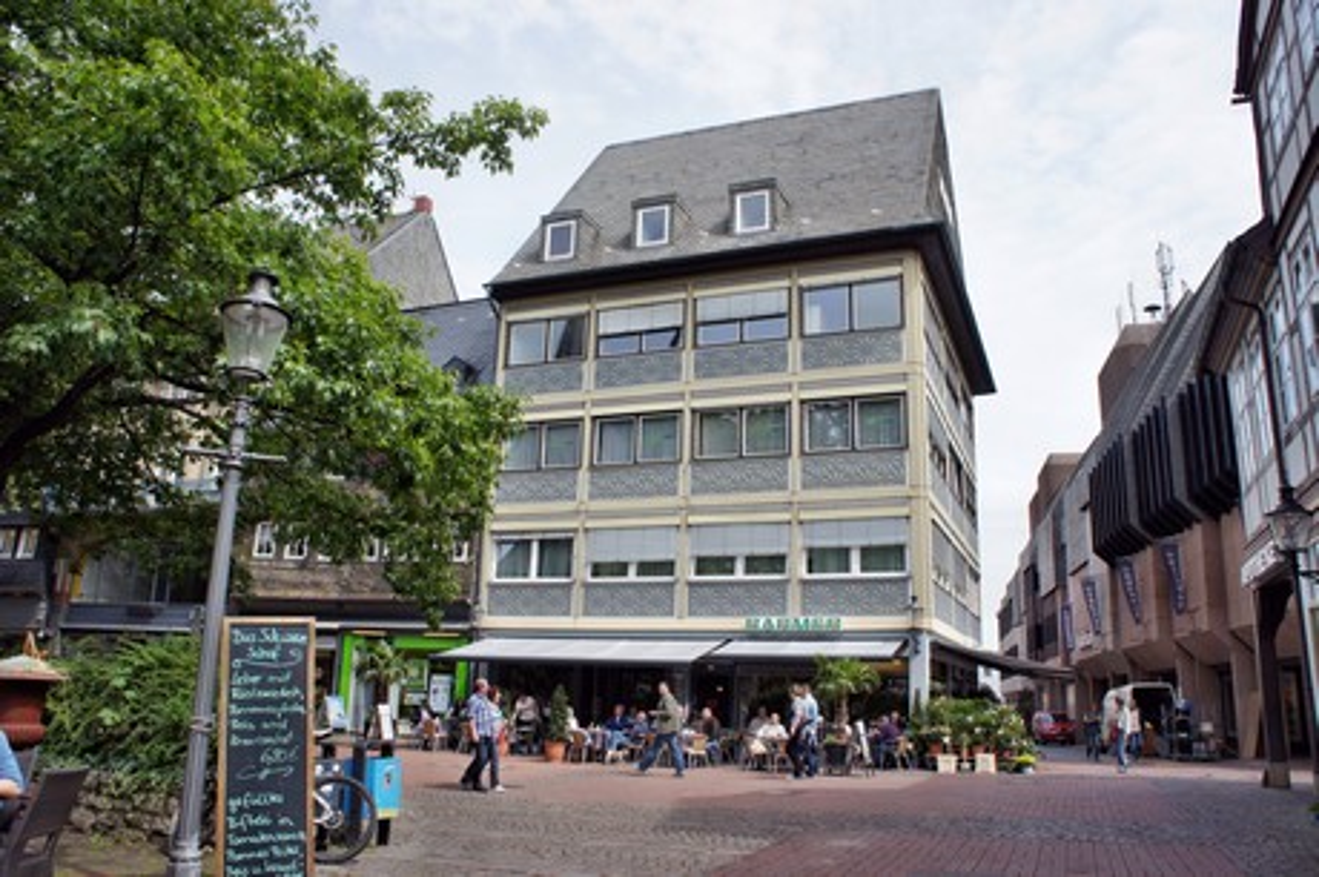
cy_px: 438
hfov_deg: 67.4
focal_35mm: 27
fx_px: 989
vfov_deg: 47.9
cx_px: 660
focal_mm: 18
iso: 200
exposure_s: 1/250
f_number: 7.1
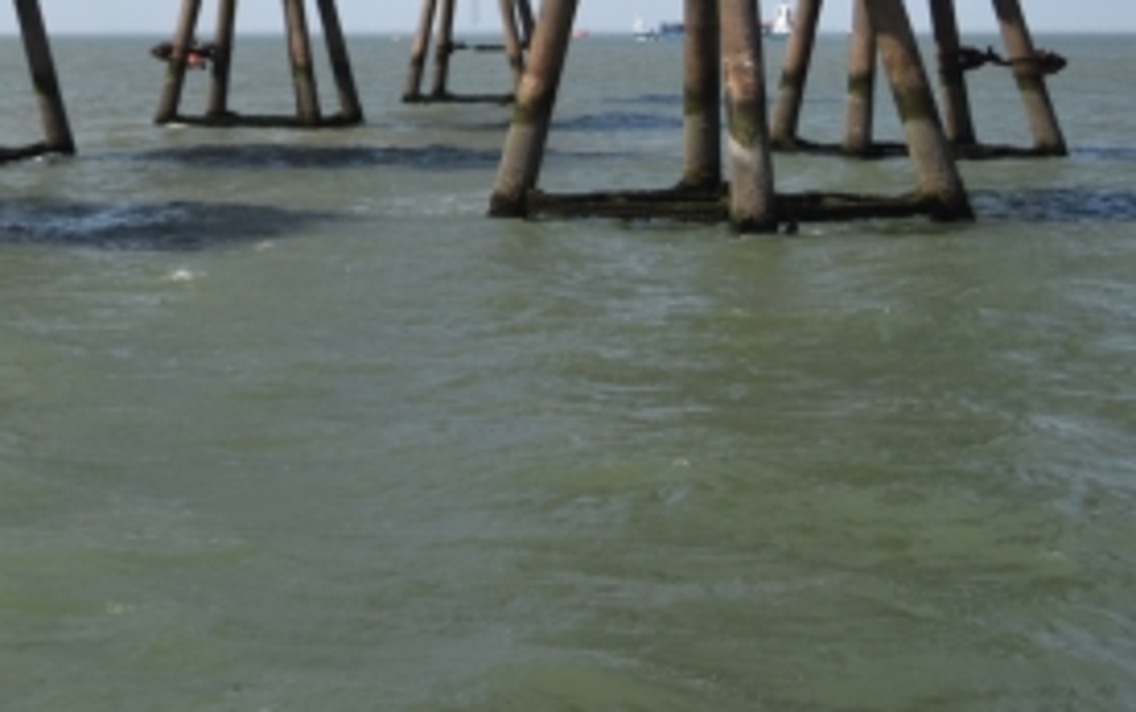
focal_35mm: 85
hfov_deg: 23.2
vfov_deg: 14.7
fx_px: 2634
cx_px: -45
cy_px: -216
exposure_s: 1/400
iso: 200
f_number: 10
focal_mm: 22
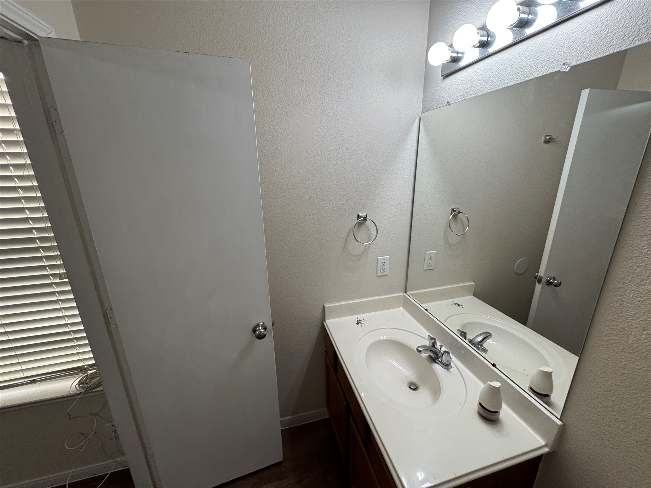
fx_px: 263
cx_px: 326
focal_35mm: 14
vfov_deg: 85.7
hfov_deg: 102.1
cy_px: 244
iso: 160
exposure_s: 1/120
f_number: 2.2
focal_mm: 2.22
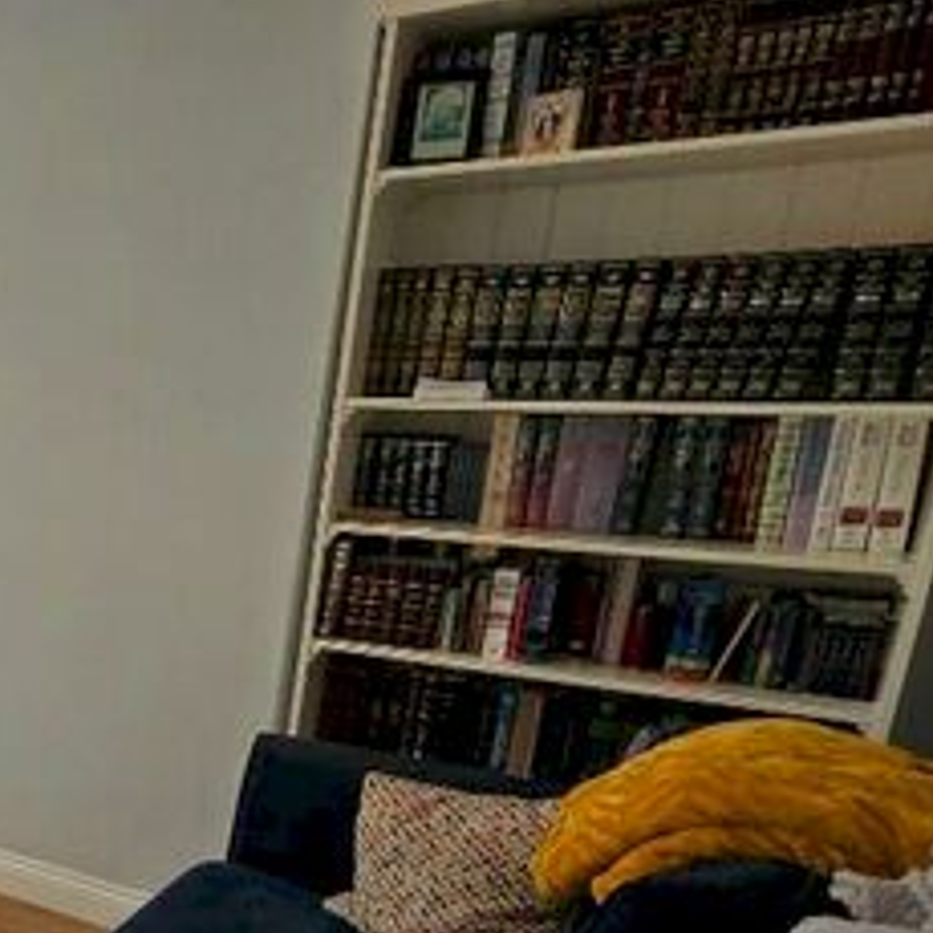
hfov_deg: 31.9
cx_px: -357
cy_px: 675
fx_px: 1067
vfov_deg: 45.9
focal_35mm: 35
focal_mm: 2.2
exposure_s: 1/374
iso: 50
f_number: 2.2
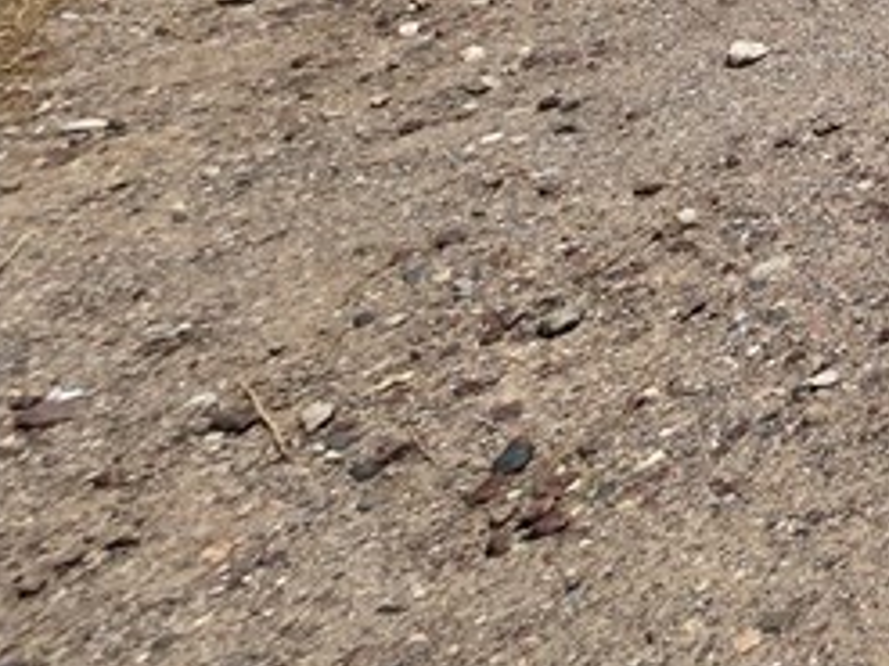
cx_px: 1832
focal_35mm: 54
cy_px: -583
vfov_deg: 19.2
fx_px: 1386
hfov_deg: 18.7
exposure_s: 1/4222
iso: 50
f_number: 2.2
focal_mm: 2.2
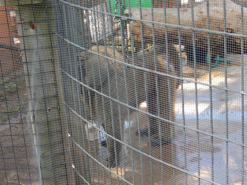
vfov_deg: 20.2
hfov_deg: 26.7
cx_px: 124
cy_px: 92
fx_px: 521
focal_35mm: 73
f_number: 4.9
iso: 125
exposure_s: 1/40
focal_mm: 13.1
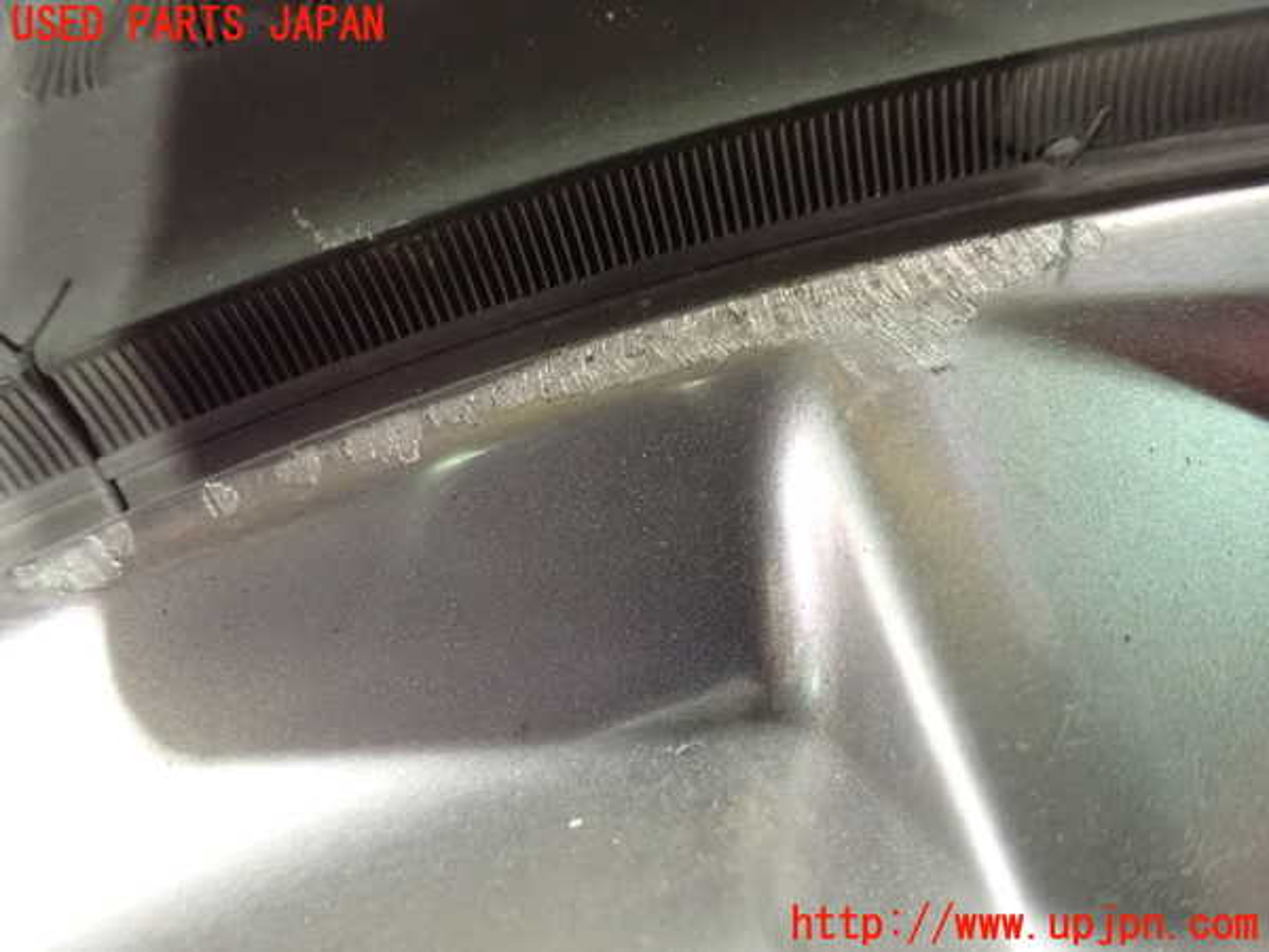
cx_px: 634
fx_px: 1100
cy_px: 476
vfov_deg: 46.8
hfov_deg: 60.0
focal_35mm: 30
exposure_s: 1/20
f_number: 2.3
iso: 1600
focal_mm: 5.4
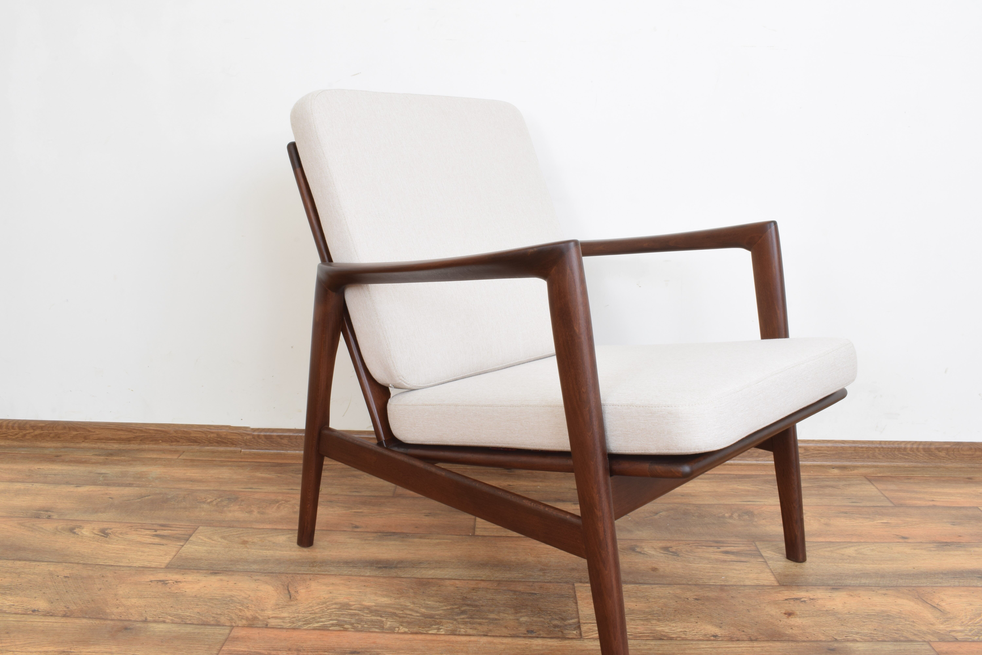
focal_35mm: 32
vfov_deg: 41.7
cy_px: 328
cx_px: 491
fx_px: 859
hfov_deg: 59.5
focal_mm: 21
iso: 100
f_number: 25
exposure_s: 5
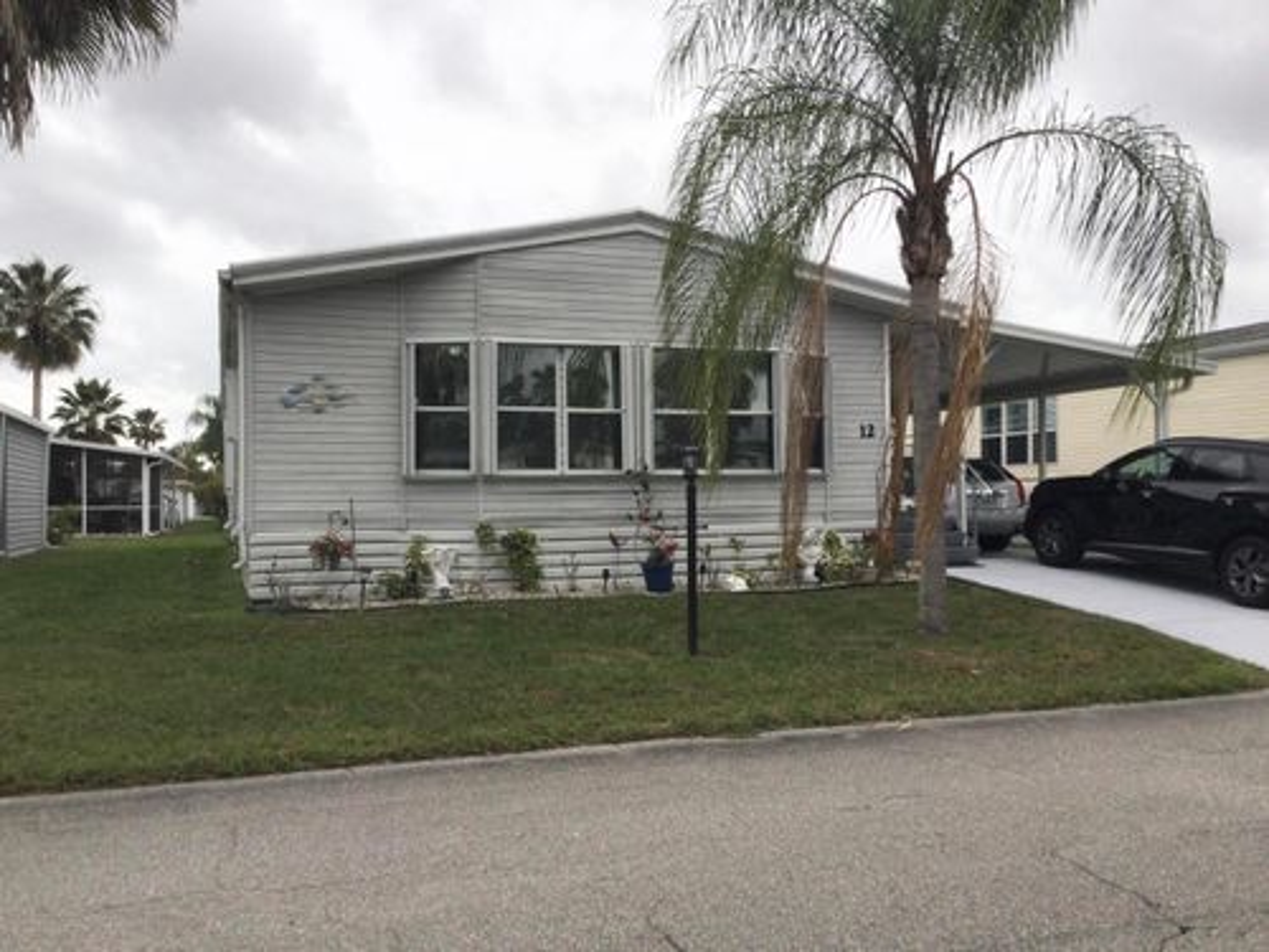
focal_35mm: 31
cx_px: 634
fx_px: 1136
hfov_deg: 58.4
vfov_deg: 45.4
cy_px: 476
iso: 25
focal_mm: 3.3
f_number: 2.4
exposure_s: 1/163
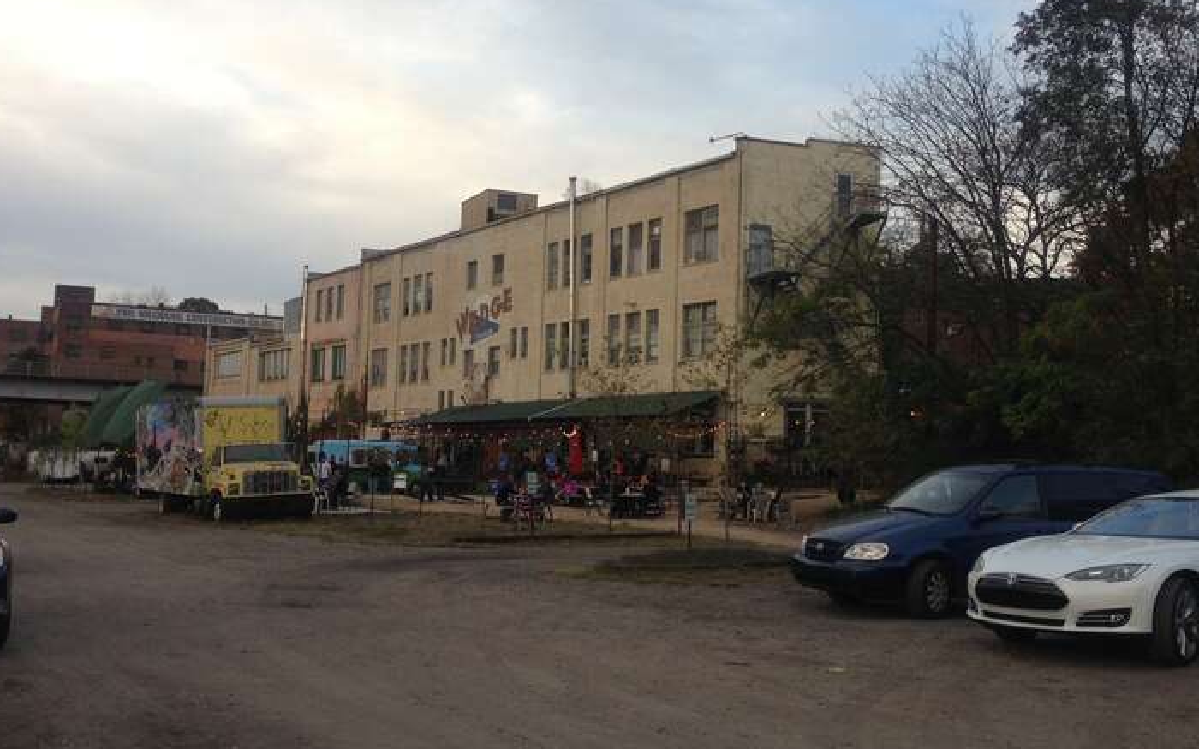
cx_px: 610
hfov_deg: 49.3
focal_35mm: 40
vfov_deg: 32.0
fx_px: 1307
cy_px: 358
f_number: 2.4
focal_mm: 4.13
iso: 50
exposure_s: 1/120
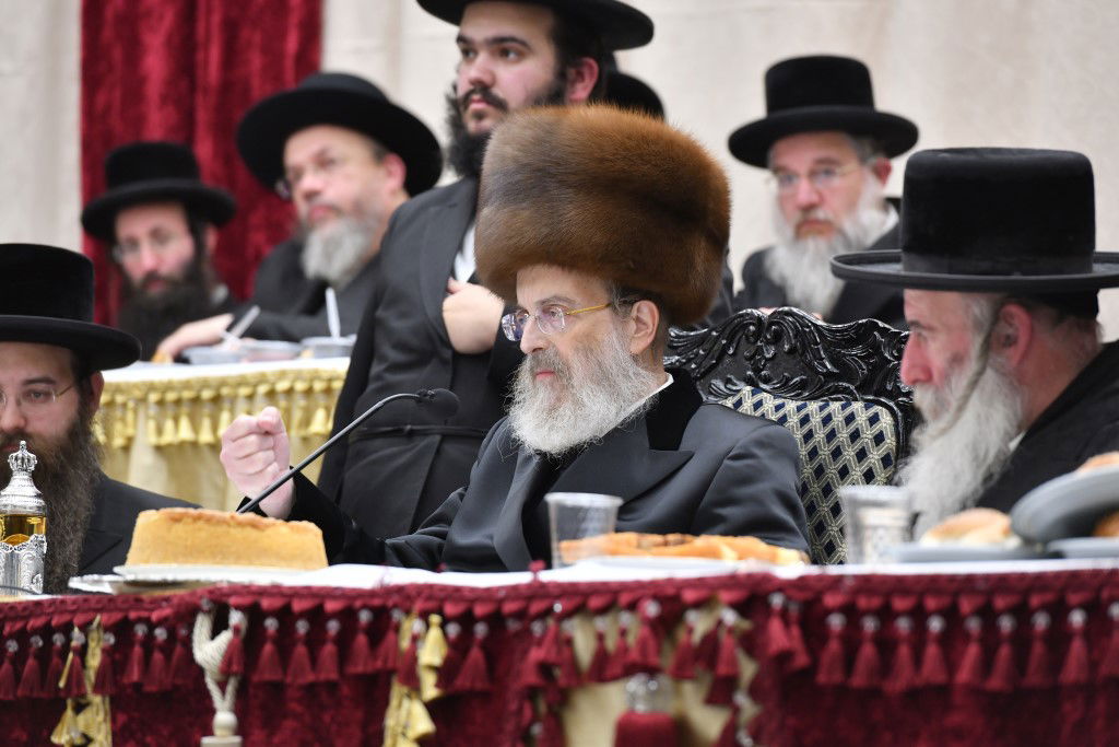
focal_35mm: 200
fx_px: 6217
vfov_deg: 6.9
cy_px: 374
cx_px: 560
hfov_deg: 10.3
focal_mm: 200
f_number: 5.6
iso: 1250
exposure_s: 1/160
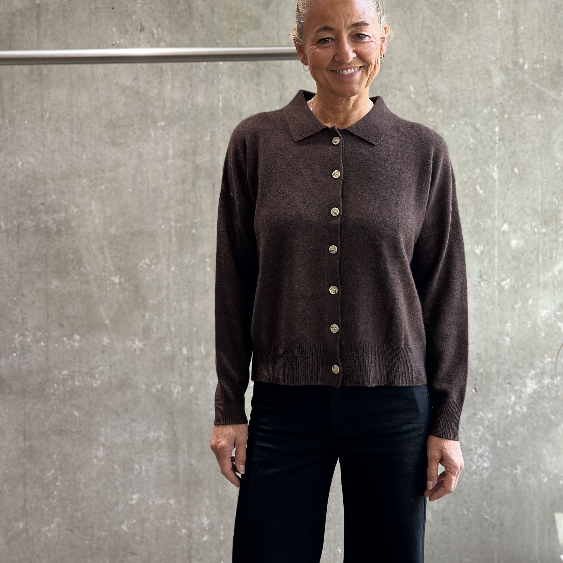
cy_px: 190
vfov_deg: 29.8
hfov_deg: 30.0
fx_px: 1049
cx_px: 282
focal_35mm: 57
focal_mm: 6.86
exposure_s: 1/121
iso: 125
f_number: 1.78
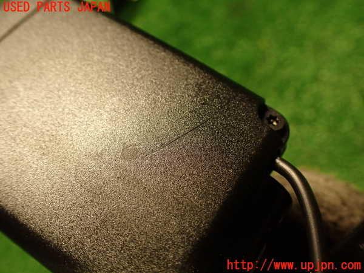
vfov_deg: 46.8
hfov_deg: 60.0
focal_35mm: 30
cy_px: 136
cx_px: 182
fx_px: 315
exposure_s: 1/30
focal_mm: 5.4
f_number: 2.3
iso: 320
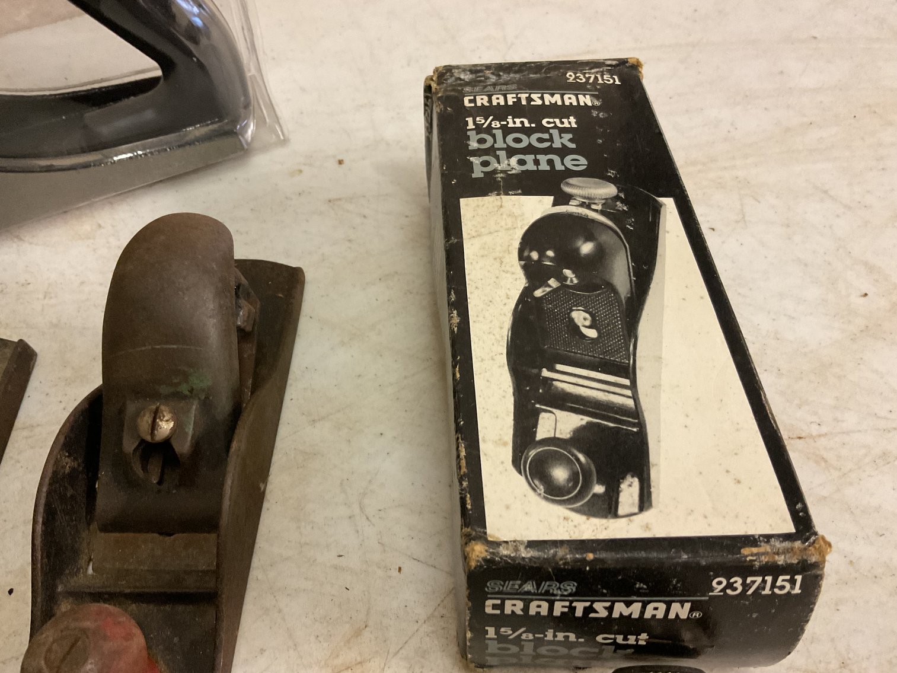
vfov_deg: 48.2
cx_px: 448
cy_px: 336
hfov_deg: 61.7
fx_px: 752
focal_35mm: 29
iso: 250
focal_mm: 3
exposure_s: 1/60
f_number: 1.8
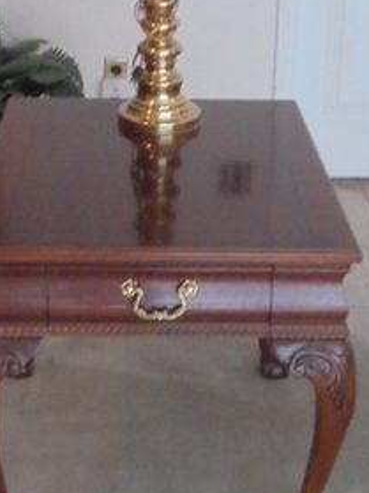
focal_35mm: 79
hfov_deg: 18.6
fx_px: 1124
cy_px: 124
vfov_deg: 24.5
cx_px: 153
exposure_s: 1/20
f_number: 4.2
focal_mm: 6.9
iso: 640
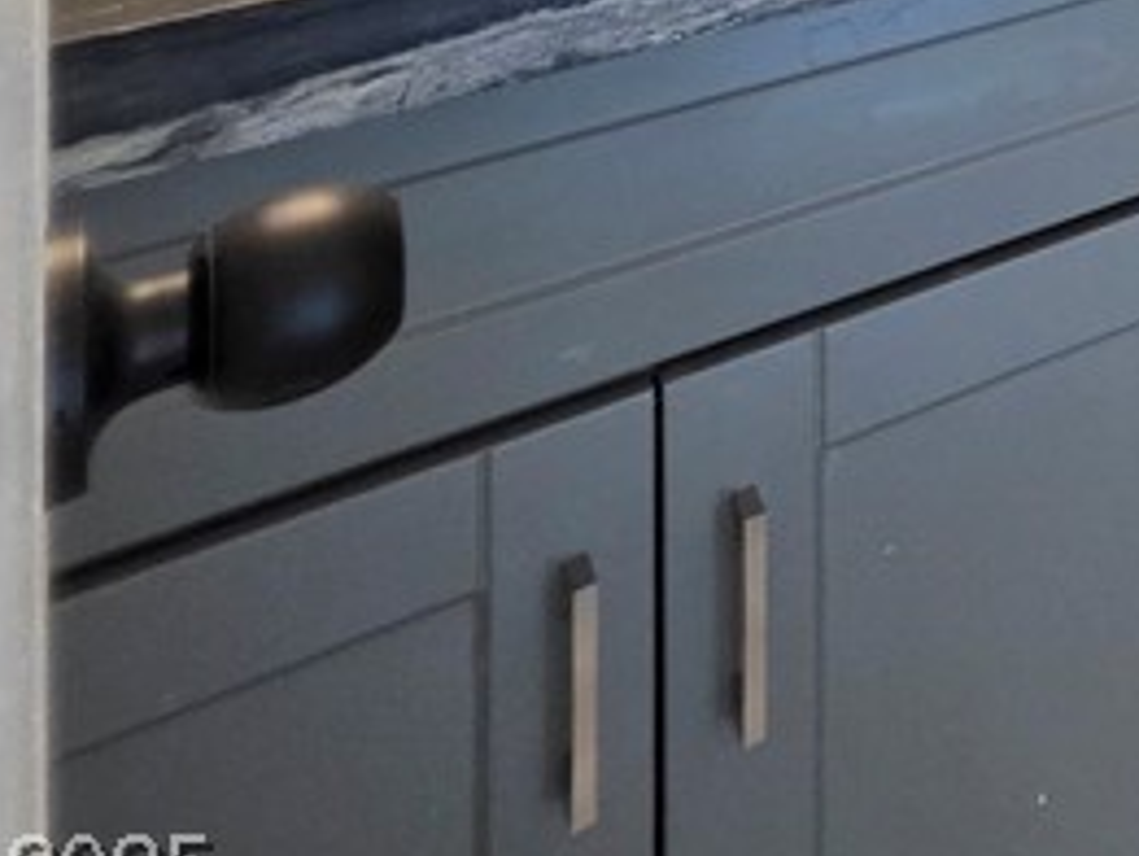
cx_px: 2007
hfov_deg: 22.7
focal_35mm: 51
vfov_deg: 20.1
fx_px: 1679
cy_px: -708
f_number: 1.9
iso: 640
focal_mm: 2.2
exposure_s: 1/60
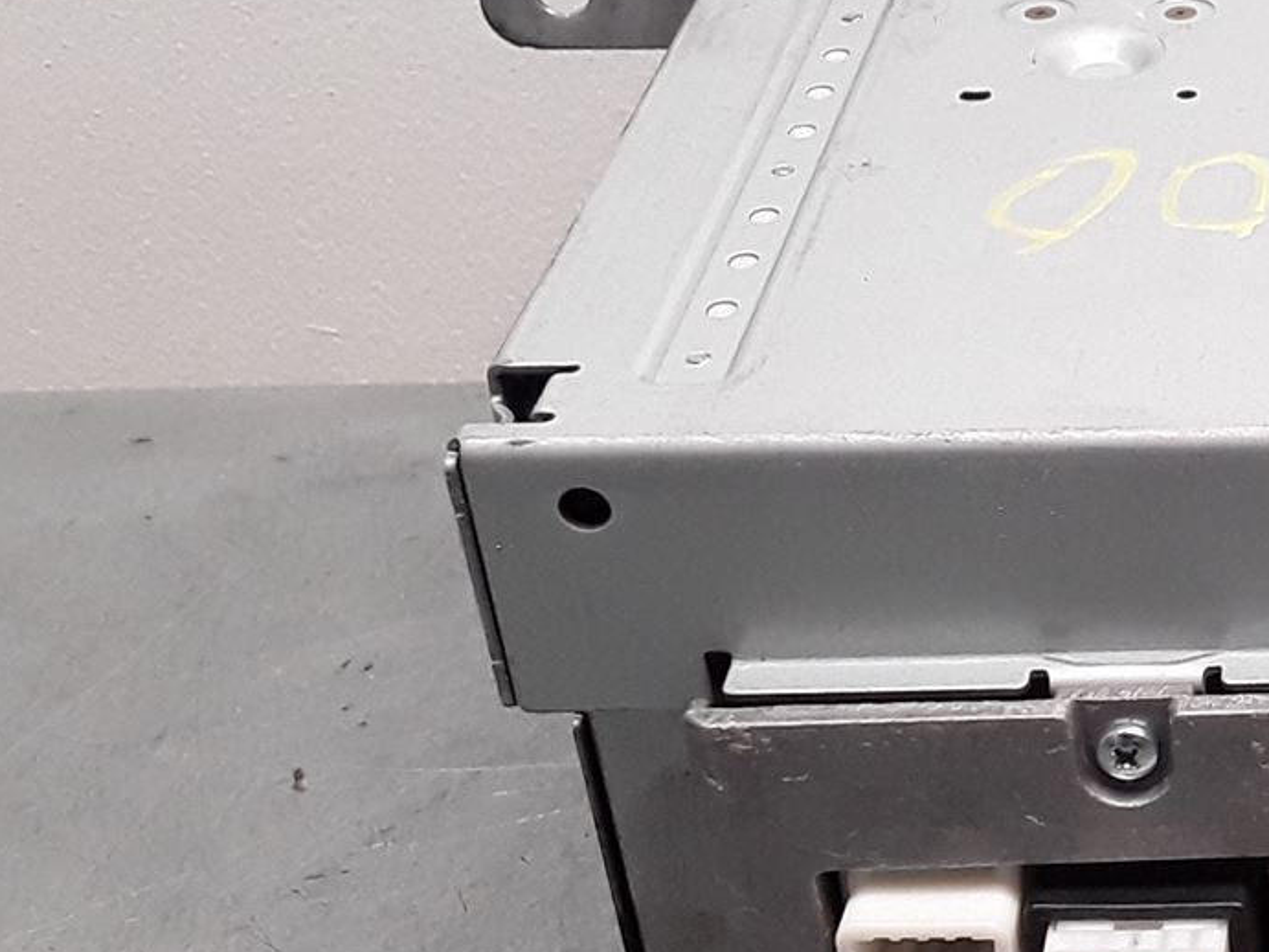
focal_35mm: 83
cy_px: 504
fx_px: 3042
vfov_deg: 17.8
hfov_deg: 21.1
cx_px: 1697
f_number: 1.9
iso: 100
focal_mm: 2.91
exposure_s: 1/107
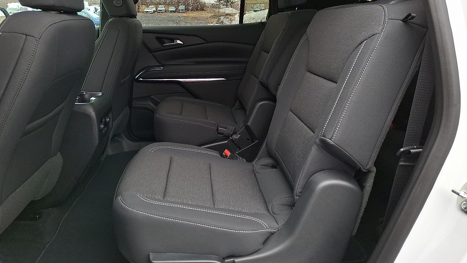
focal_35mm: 28
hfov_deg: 67.9
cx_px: 227
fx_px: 347
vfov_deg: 40.9
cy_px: 86
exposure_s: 1/120
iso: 46
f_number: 1.8
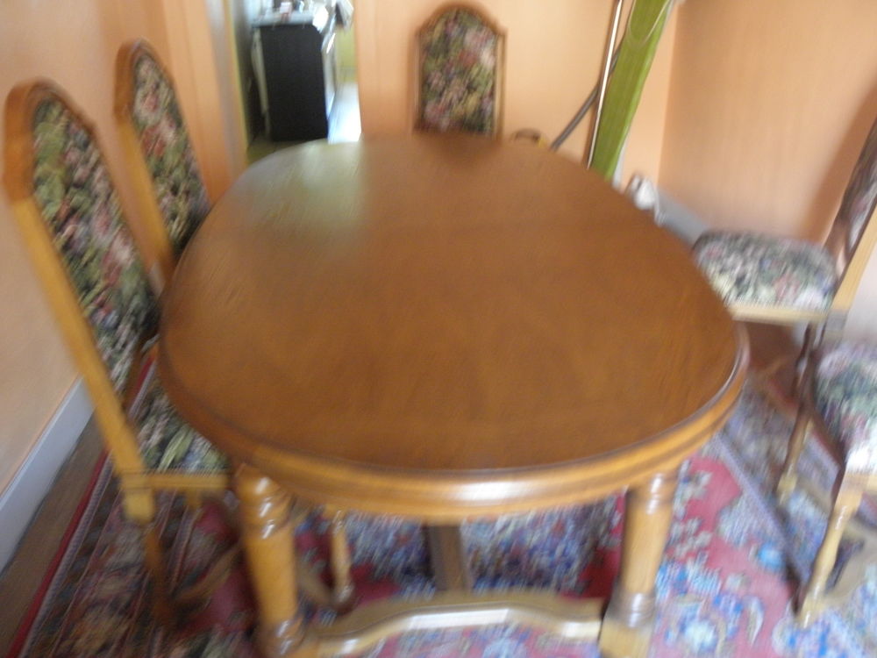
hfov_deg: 61.7
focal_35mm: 29
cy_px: 329
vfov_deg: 48.2
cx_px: 438
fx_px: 735
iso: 400
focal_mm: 5.34
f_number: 2.9
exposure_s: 1/4
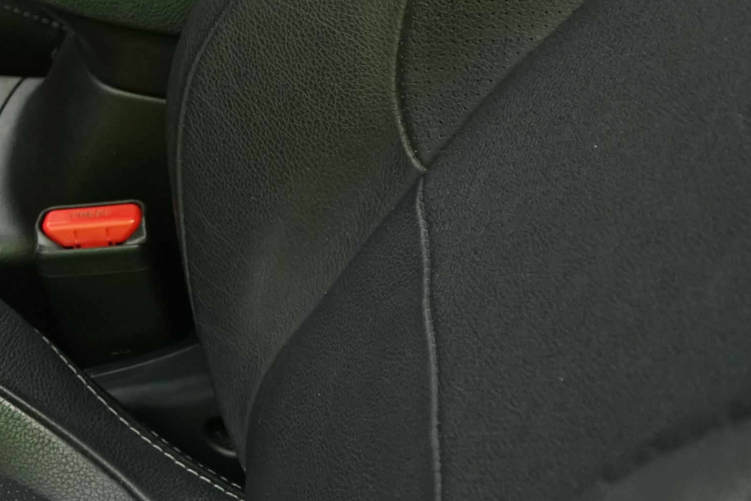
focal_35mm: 109
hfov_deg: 16.2
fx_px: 2274
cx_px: -554
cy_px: -300
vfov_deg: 11.9
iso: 1000
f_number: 5.6
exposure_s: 1/13
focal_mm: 28
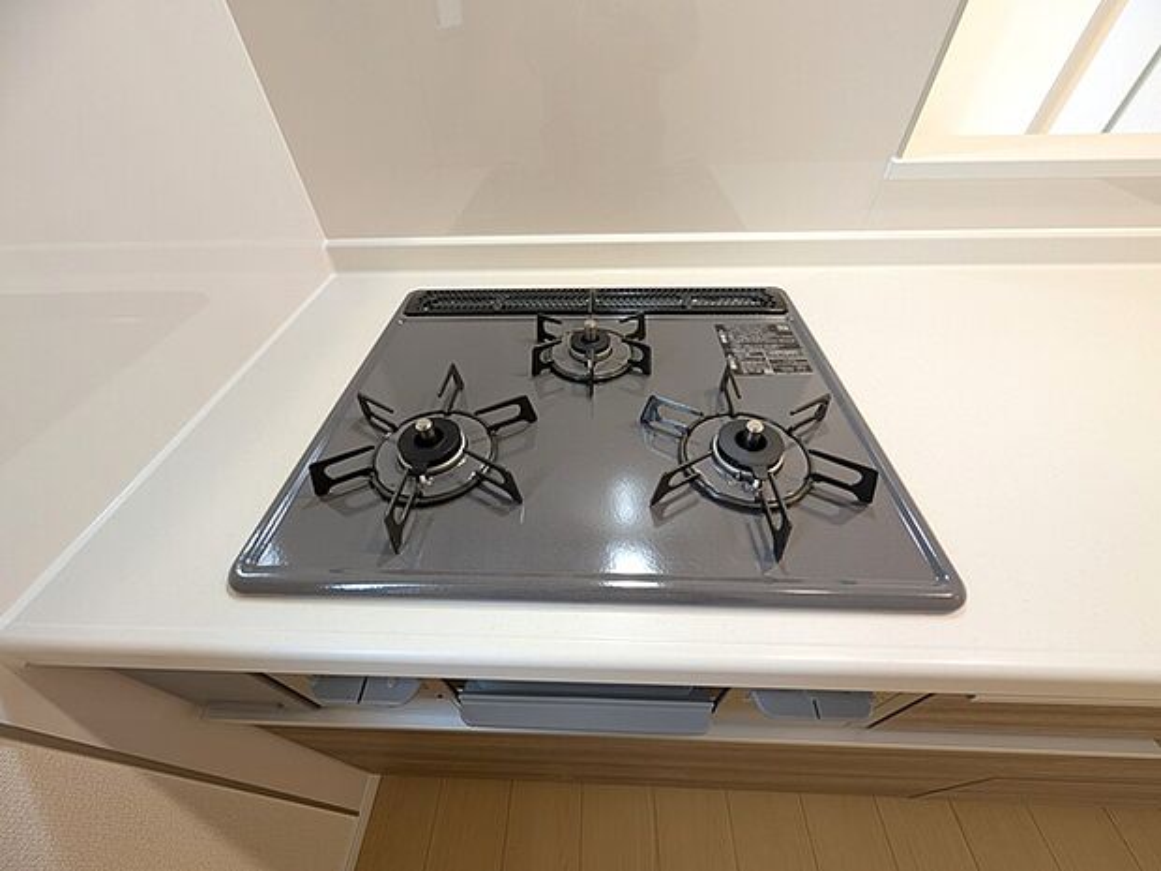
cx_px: 580
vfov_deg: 94.5
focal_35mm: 12
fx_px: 402
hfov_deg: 110.5
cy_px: 436
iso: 51
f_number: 1.7
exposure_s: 1/23.8
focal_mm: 2.02
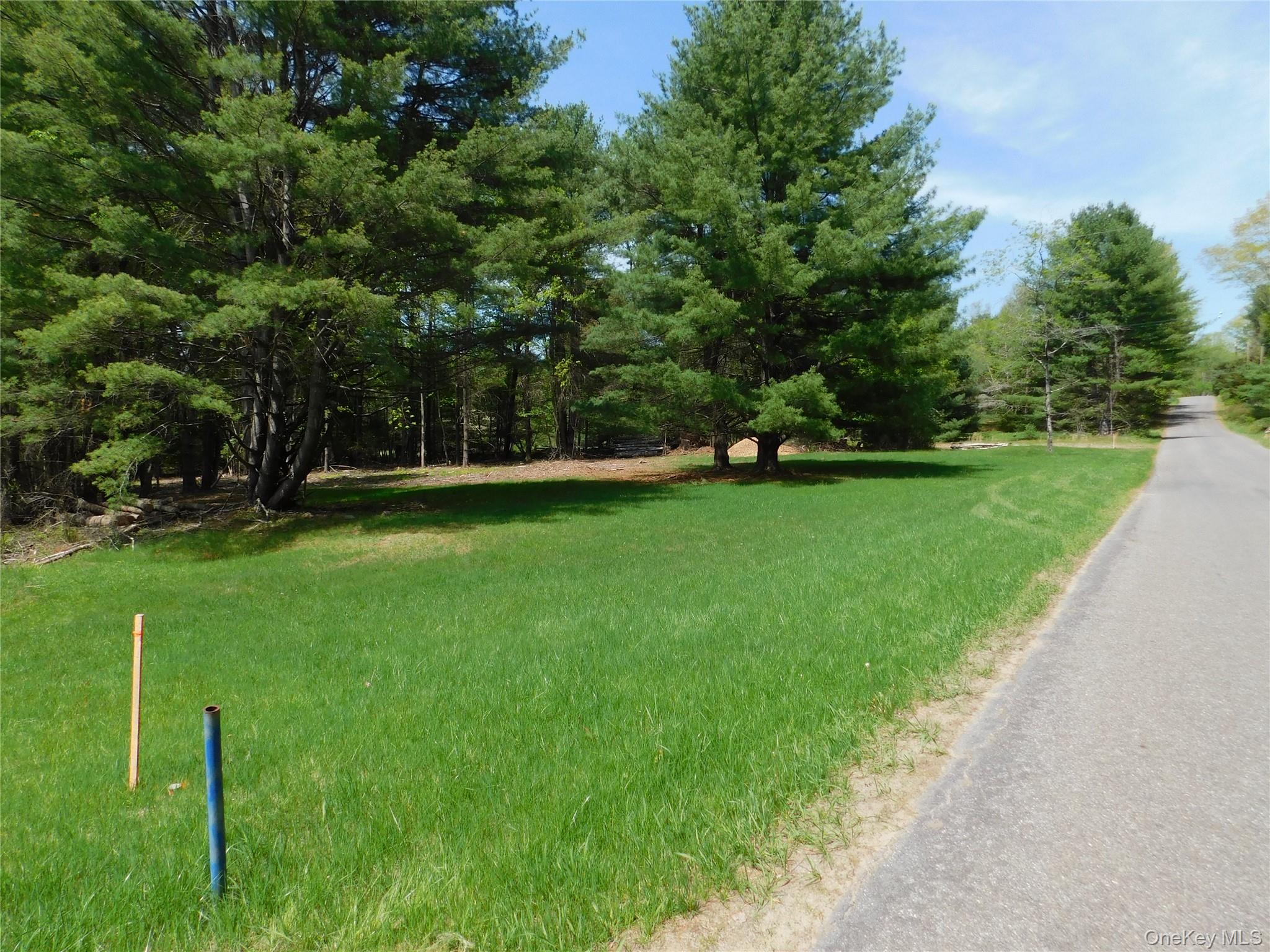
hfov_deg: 73.9
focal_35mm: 23
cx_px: 635
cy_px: 476
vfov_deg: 58.9
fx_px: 844
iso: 125
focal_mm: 4
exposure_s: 1/1000
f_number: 3
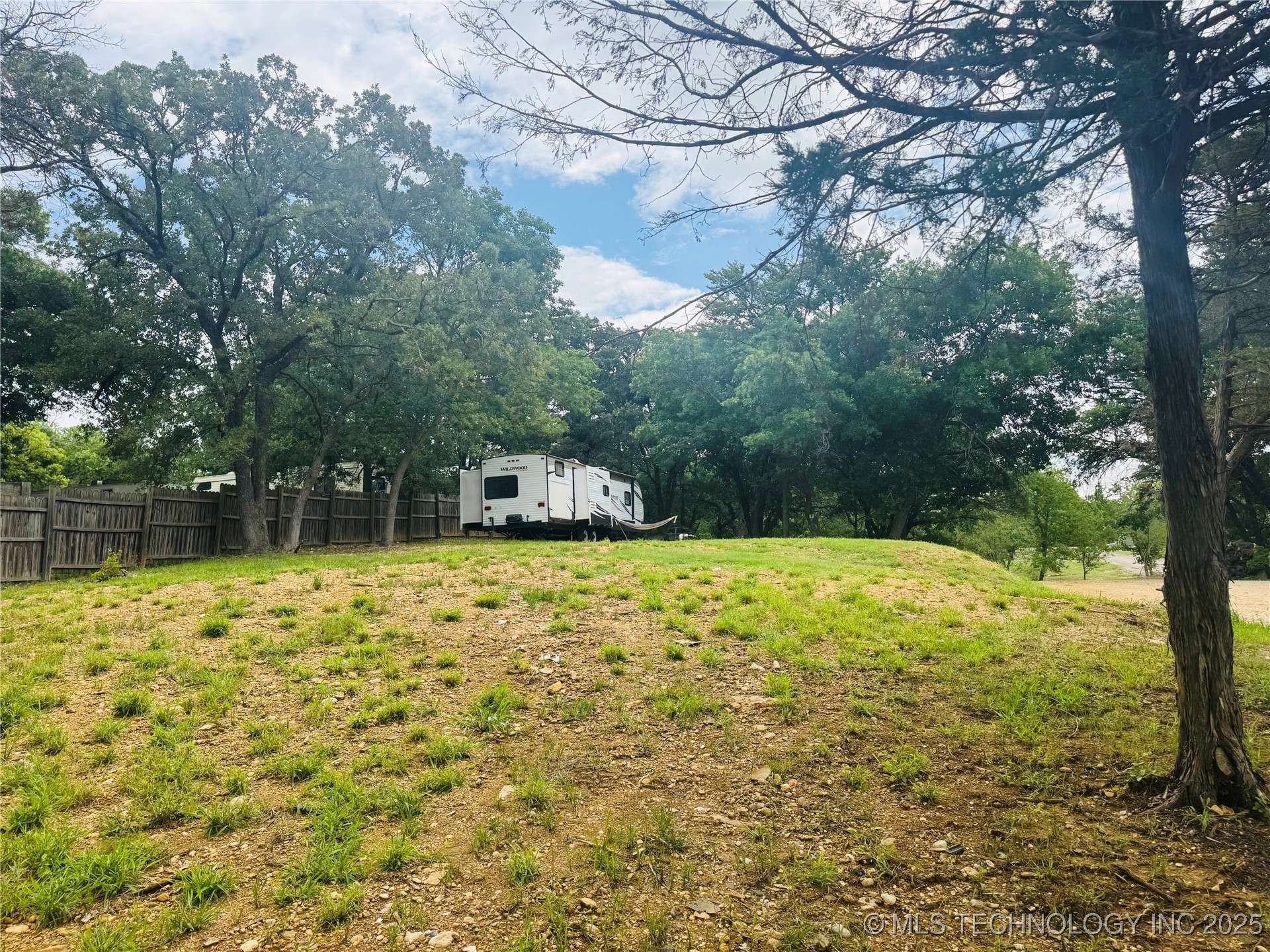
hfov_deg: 71.6
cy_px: 476
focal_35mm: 24
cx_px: 635
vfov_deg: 56.8
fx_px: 881
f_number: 1.78
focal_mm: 6.76
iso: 80
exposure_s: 1/2415
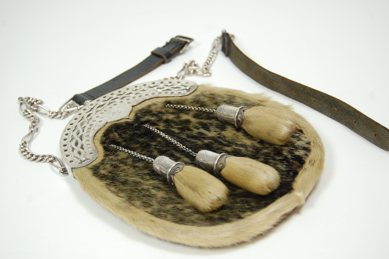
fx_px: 615
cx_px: 194
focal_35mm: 57
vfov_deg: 23.7
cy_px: 130
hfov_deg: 35.1
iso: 450
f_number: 4.8
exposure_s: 1/60
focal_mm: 38
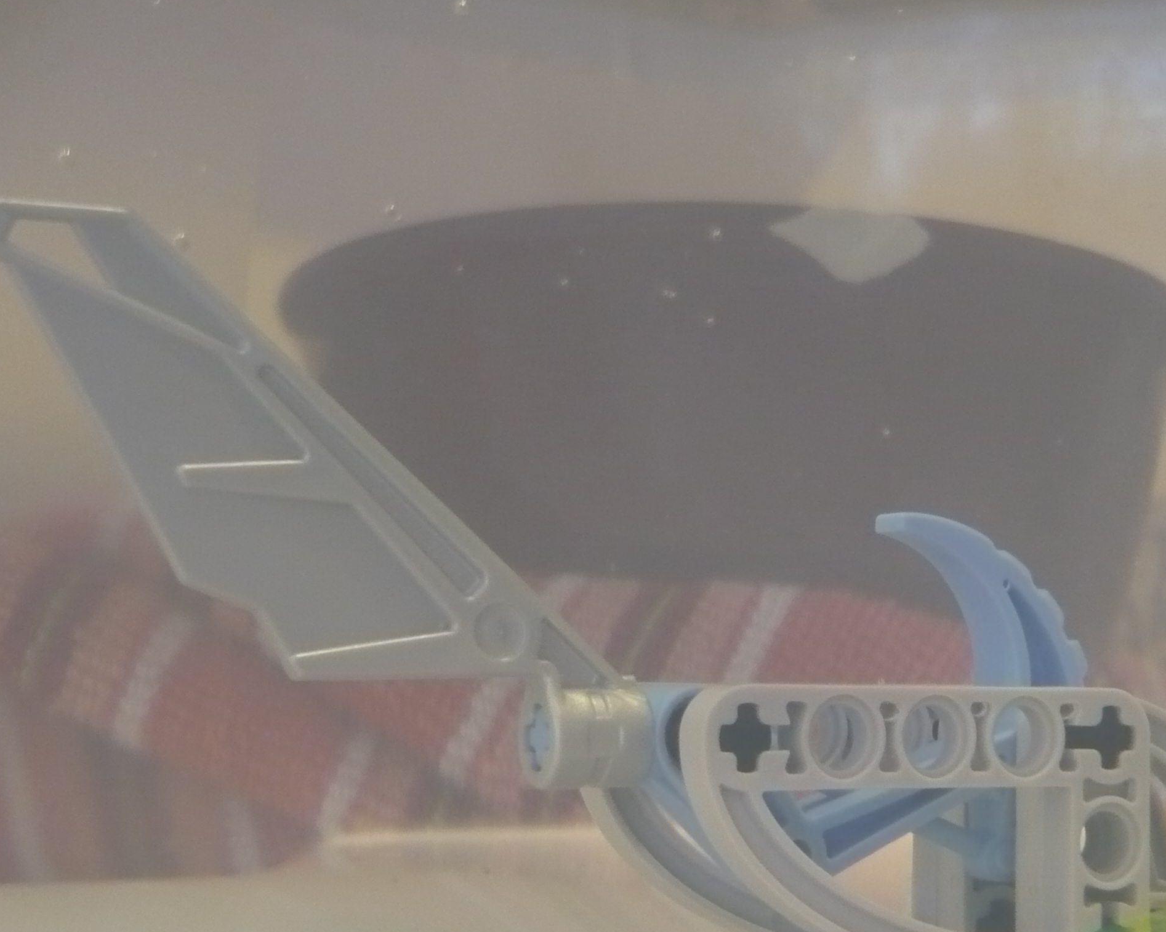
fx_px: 1967
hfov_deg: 32.5
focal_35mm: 57
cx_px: 854
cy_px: 675
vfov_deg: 26.4
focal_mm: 6
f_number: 2.9
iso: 200
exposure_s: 1/8
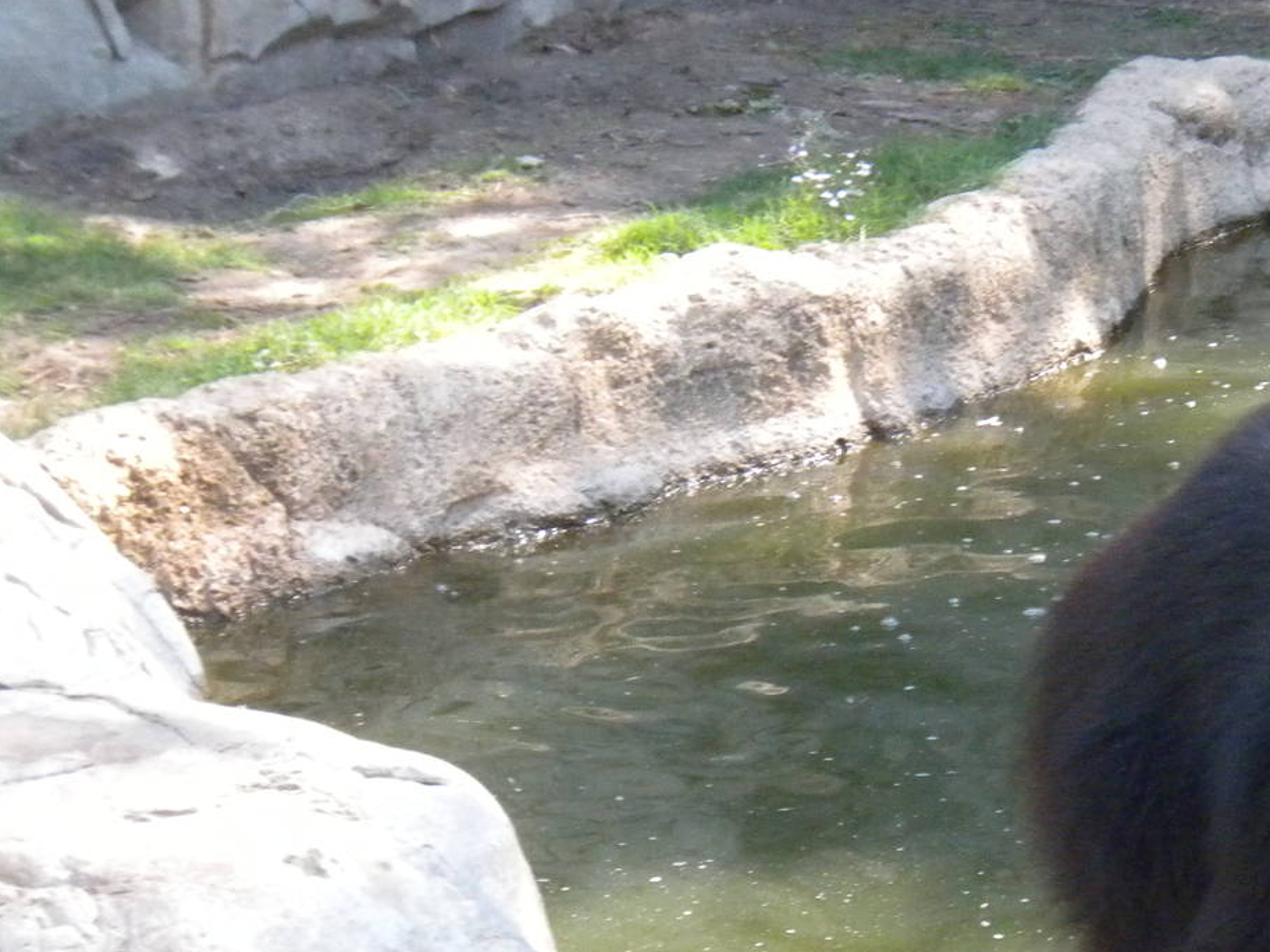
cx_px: 1059
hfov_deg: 13.2
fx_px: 5467
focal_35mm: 149
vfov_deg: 9.9
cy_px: 817
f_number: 5.1
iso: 496
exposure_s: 1/152
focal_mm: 15
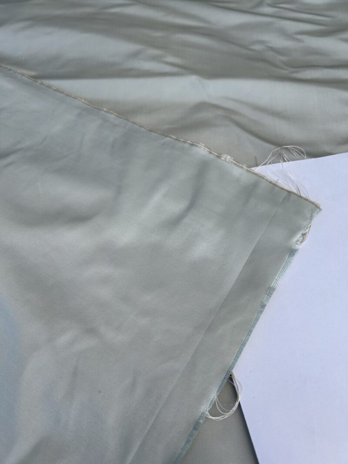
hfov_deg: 53.1
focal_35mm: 26
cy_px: 232
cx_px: 174
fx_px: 349
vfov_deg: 67.3
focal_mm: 5.7
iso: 50
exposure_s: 1/1209
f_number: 1.5
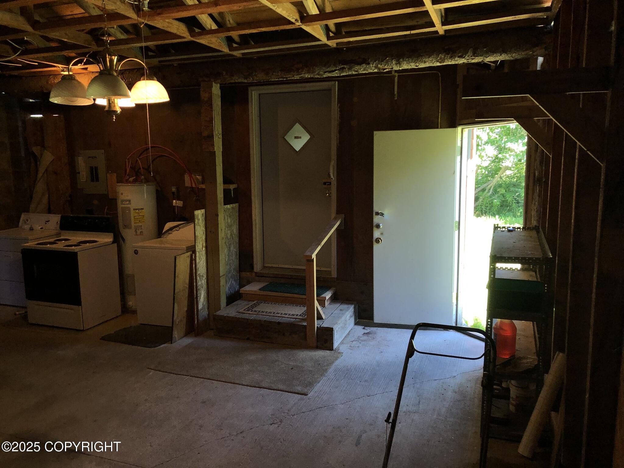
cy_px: 234
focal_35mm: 28
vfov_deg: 49.7
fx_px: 505
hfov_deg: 63.4
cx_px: 312
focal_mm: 3.99
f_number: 1.8
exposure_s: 1/30
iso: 20
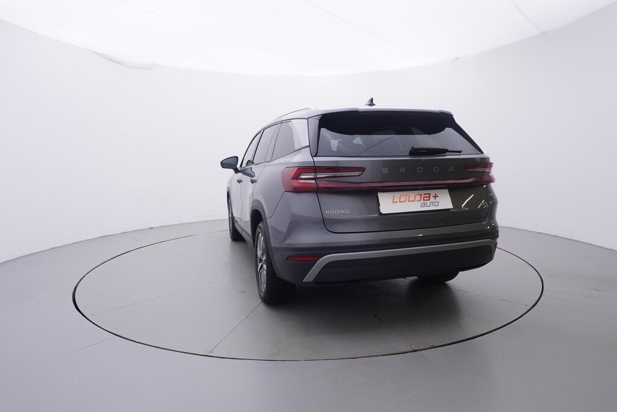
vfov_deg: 56.2
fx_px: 386
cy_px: 206
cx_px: 308
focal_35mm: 22
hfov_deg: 77.3
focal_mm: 15
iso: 200
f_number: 5
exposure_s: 1/80
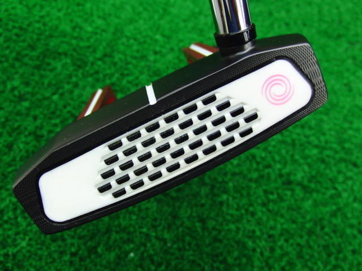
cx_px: 181
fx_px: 387
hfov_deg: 50.1
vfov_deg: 38.7
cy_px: 136
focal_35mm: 37
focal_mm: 6.42
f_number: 3.6
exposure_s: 1/30
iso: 400
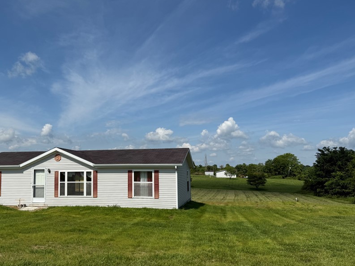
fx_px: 318
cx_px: 129
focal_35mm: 31
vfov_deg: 45.3
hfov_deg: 57.5
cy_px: 153
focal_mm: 6.76
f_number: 1.78
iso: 80
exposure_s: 1/8130
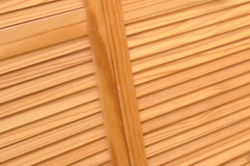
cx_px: 702
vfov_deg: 12.9
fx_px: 652
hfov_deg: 12.4
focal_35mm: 94
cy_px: -148
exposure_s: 1/80
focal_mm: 10
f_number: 4.5
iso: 400
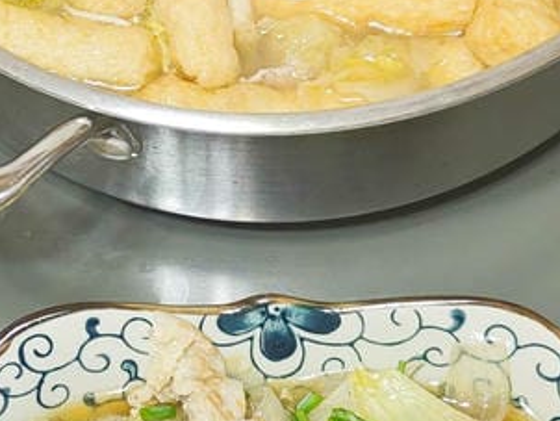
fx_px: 2056
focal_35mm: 127
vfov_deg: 11.7
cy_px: 158
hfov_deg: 15.2
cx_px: -17
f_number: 1.63
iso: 273
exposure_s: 1/60
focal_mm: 8.72
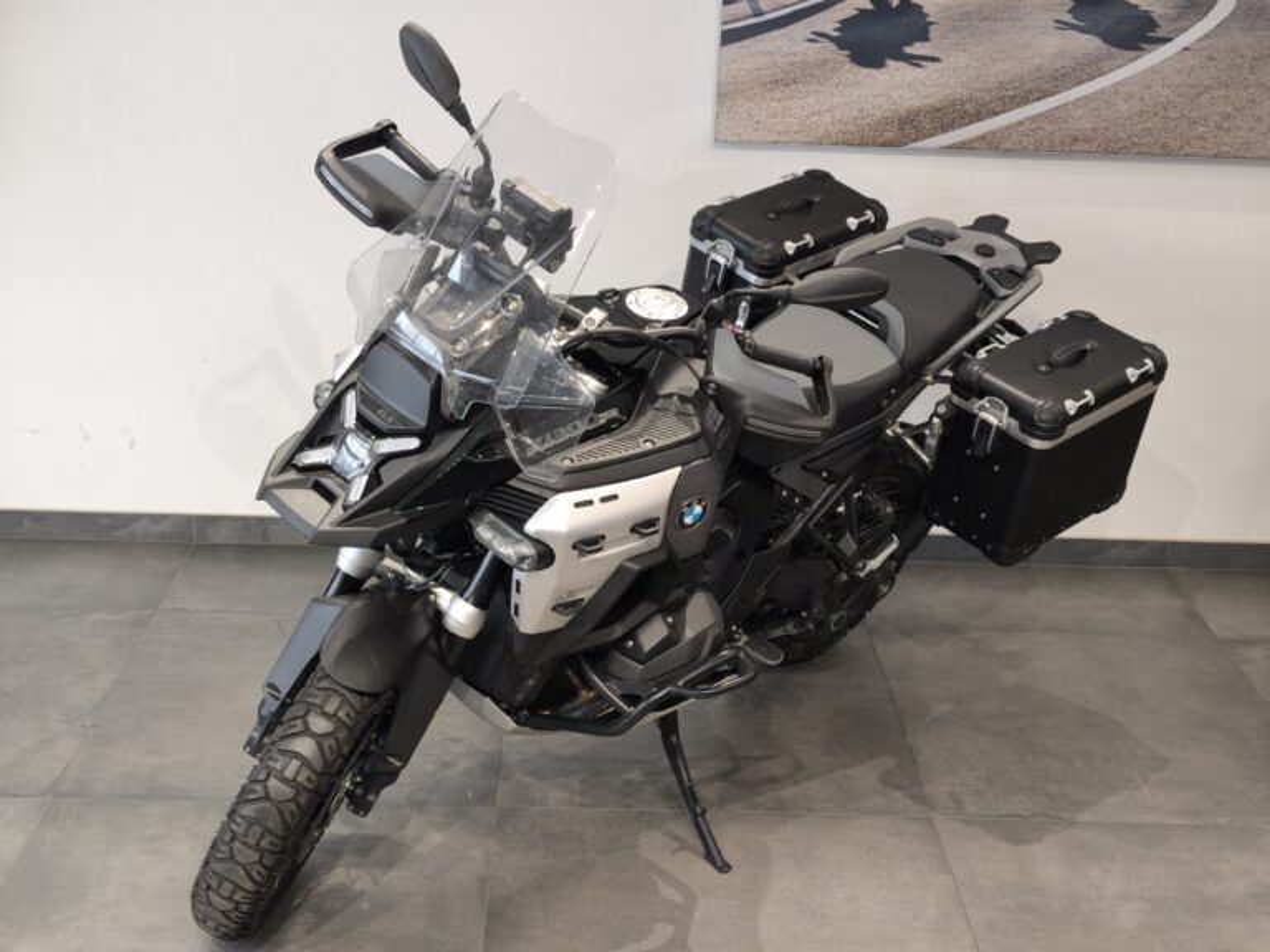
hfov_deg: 41.2
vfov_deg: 31.5
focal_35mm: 46
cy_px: 476
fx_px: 1688
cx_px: 635
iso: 250
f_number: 1.6
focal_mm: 6.57
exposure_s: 1/100
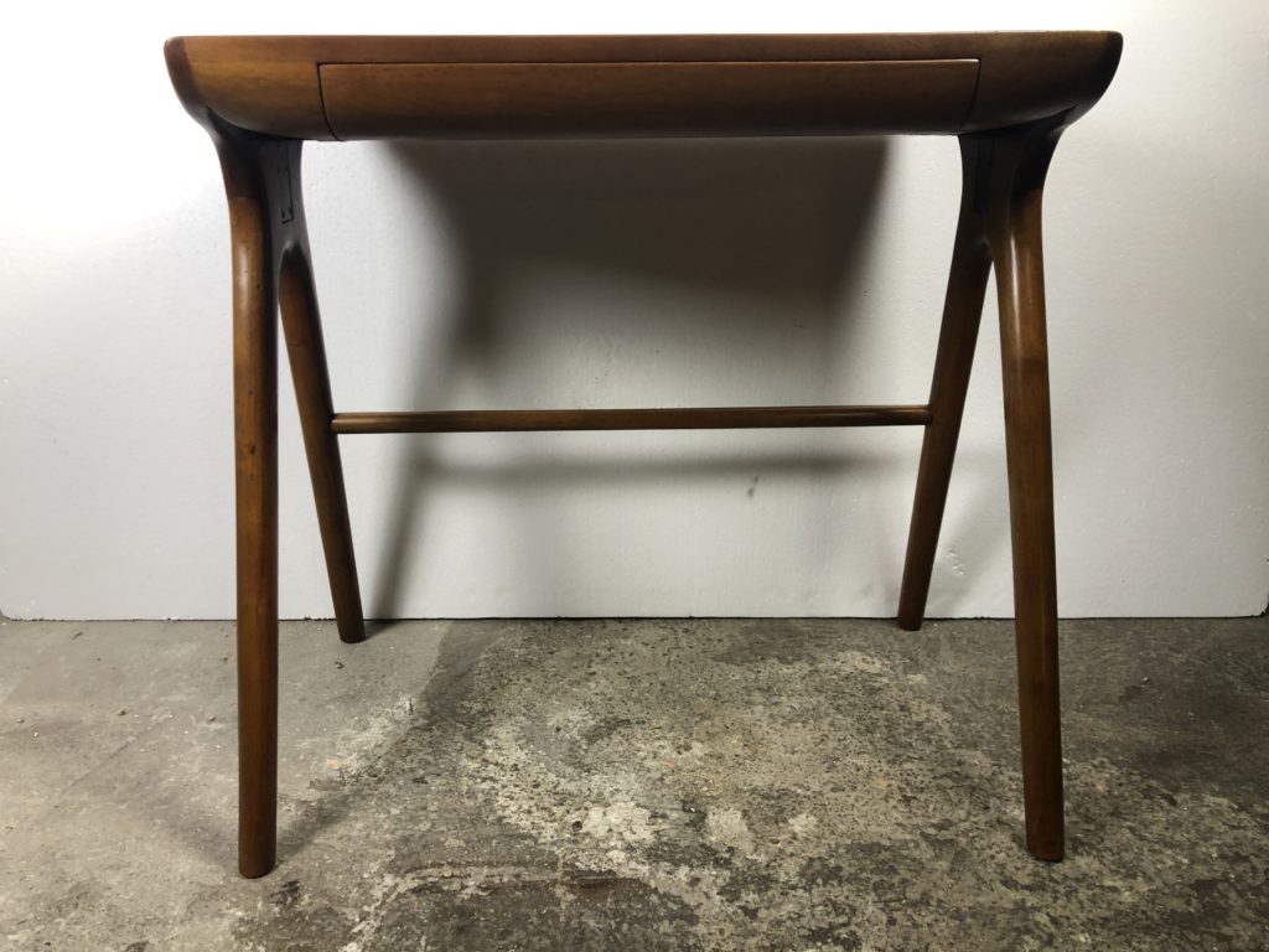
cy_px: 476
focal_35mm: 28
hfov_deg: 63.4
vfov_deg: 49.7
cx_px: 634
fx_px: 1026
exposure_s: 1/20
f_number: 1.8
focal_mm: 4
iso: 32
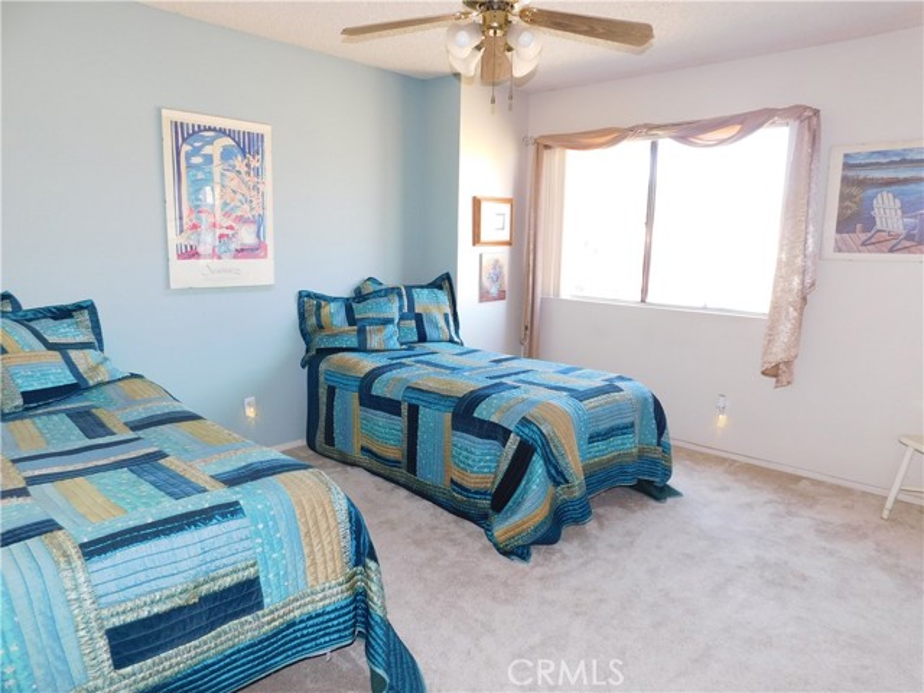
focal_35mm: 23
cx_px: 462
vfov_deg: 58.9
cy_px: 346
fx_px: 614
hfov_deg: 73.9
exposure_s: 1/30
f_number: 3
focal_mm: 4
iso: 140
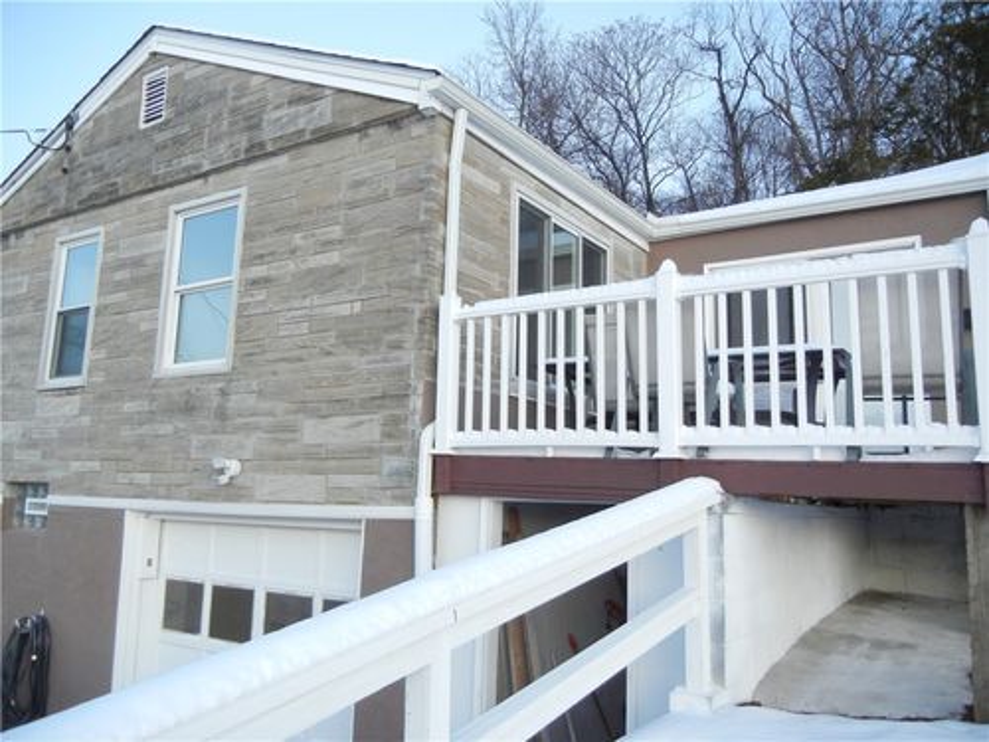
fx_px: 857
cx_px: 494
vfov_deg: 46.8
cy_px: 371
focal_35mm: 30
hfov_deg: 60.0
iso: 376
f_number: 3.5
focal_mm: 5.4
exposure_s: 1/30
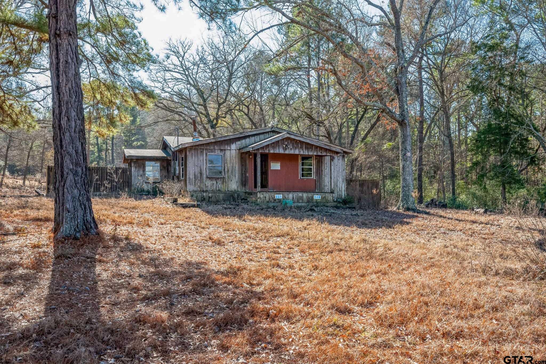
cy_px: 182
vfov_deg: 43.6
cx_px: 273
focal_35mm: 30
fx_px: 455
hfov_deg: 61.9
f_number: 11
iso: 250
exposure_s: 1/100
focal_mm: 30
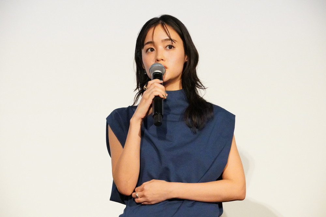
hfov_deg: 12.2
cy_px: 108
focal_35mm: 168
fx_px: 1521
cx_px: 163
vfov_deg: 8.2
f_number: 8
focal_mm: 112
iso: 16000
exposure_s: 1/400
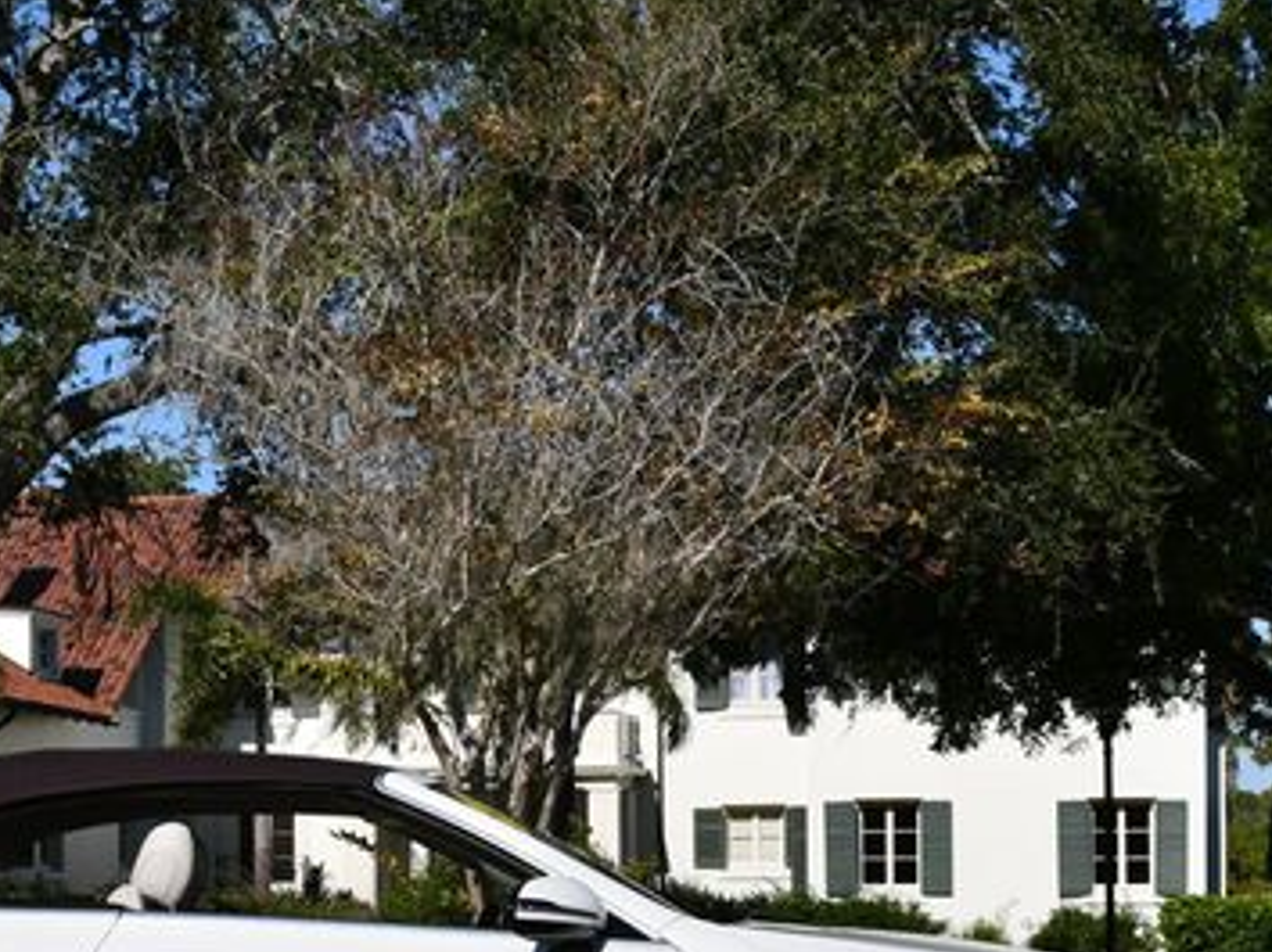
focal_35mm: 87
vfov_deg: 16.8
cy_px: 758
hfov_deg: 22.4
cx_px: 359
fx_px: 3195
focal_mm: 25
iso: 100
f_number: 10
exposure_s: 1/400
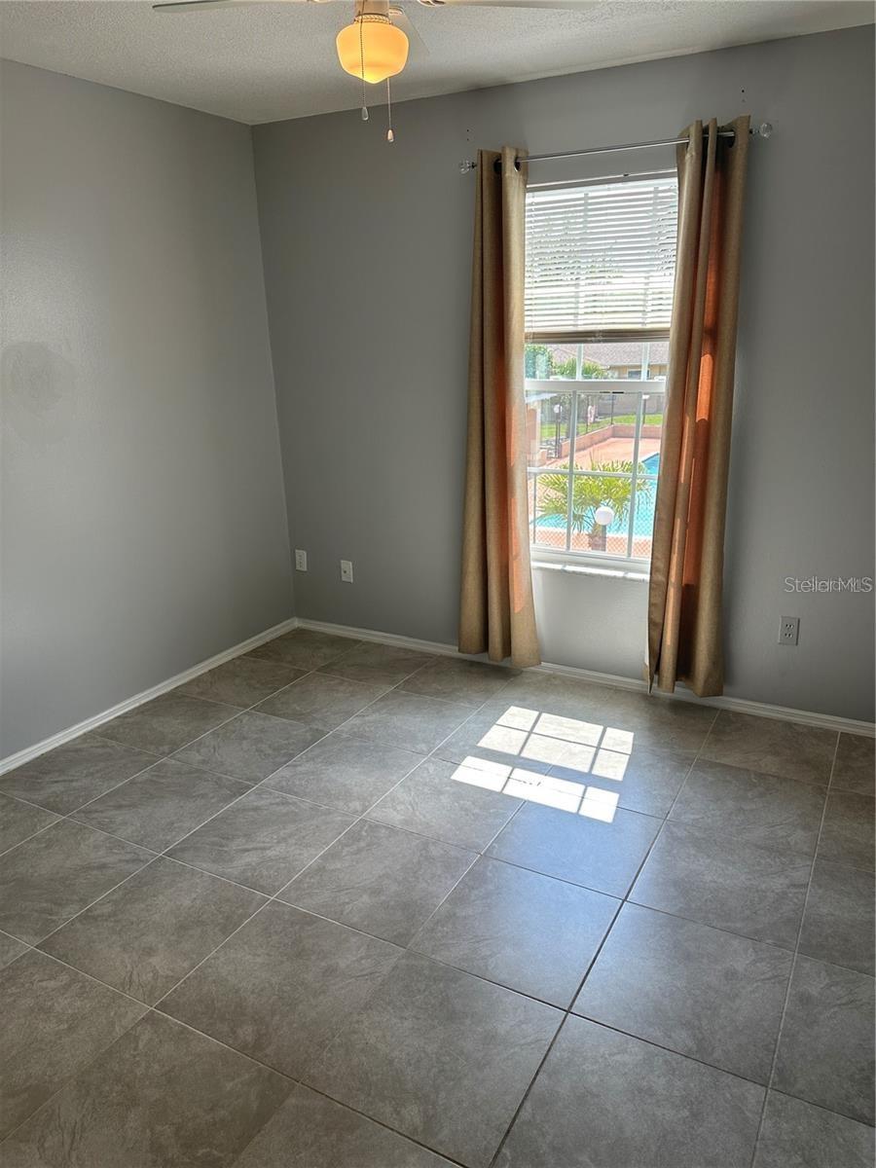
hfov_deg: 56.8
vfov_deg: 71.6
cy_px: 584
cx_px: 438
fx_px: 810
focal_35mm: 24
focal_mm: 6.86
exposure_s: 1/383
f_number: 1.78
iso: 80
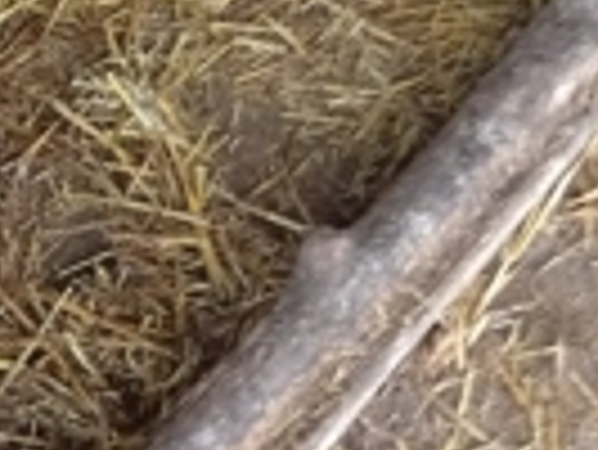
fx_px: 1401
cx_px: 90
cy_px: -126
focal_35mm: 81
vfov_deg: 17.2
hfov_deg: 23.6
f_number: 1.8
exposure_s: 1/33.3
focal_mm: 3.84
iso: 567
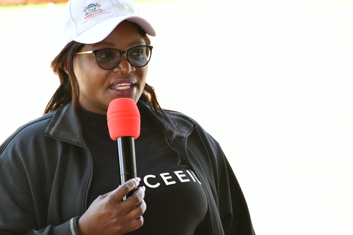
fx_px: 2304
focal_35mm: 235
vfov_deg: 5.8
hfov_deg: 8.8
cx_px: 160
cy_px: 113
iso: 400
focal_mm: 122
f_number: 6.3
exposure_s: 1/100
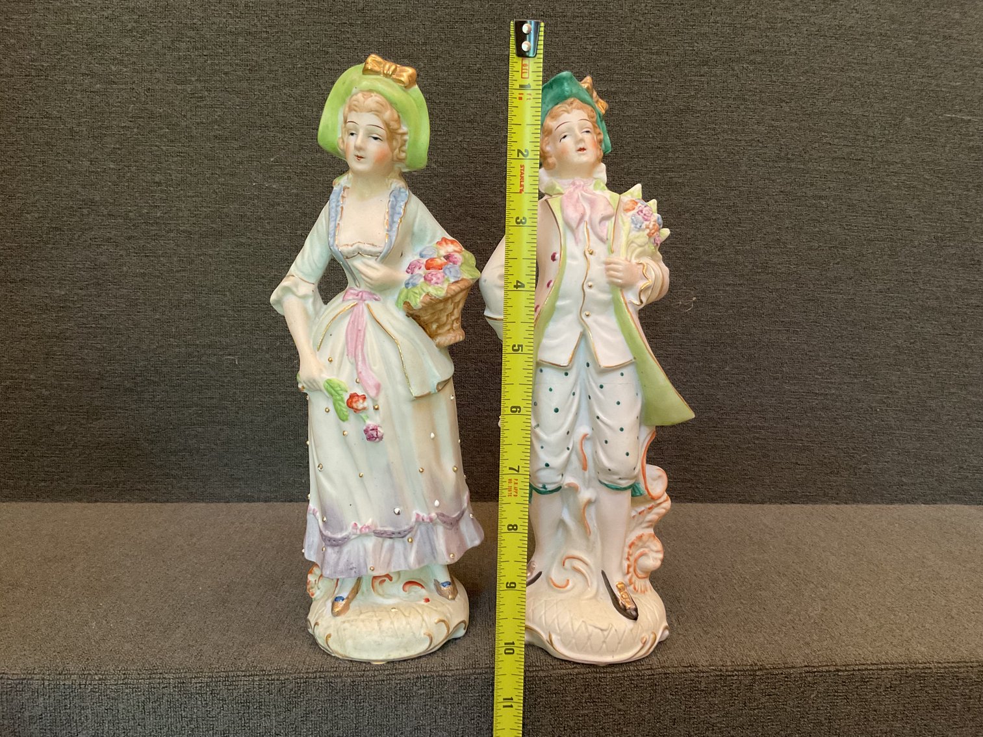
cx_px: 492
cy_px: 368
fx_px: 824
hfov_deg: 61.7
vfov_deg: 48.2
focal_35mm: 29
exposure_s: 1/60
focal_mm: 3
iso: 250
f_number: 1.8
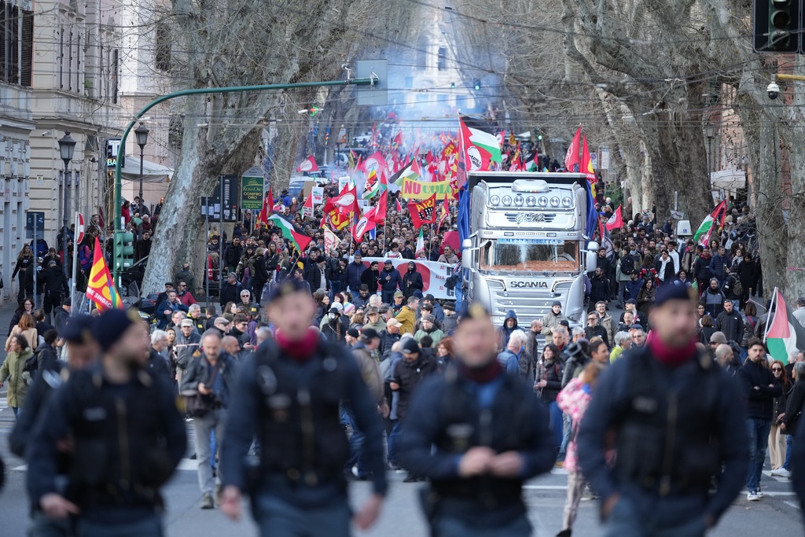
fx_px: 4473
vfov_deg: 6.9
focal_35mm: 200
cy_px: 268
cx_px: 402
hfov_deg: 10.3
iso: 800
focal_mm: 200
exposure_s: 1/500
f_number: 2.8
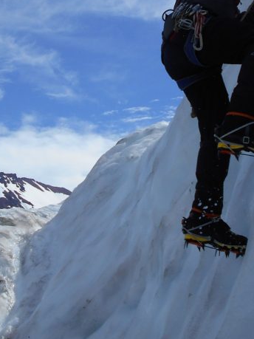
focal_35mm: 58
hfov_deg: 24.4
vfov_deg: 32.6
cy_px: 86
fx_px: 568
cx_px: 18
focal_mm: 4.6
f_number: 8
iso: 80
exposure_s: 1/400
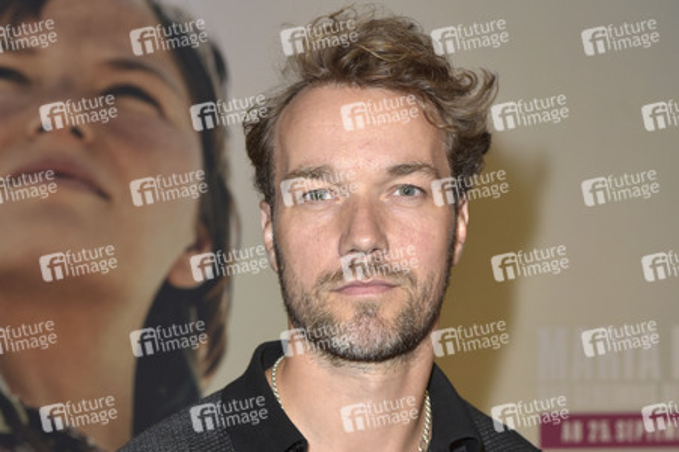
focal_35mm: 58
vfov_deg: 23.3
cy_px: 226
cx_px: 340
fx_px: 1093
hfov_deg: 34.5
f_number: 5.6
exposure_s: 1/200
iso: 800
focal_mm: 58
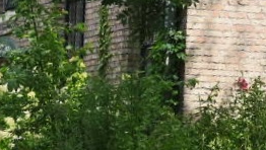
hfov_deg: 8.0
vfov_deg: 4.5
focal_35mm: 269
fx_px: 1899
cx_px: -12
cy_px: 203
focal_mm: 50
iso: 400
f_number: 9
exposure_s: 1/323
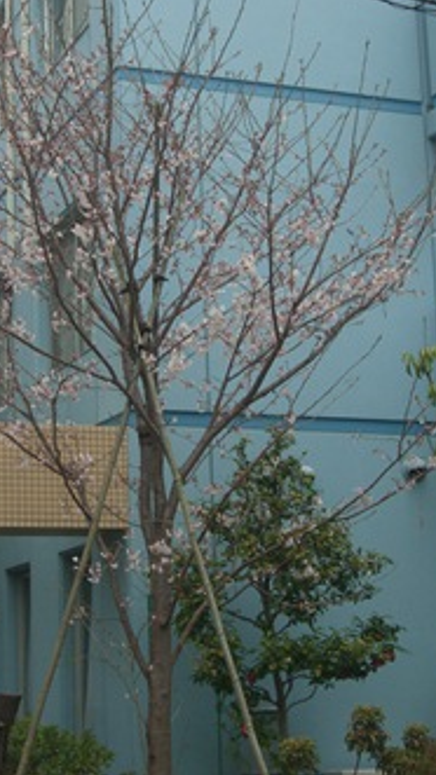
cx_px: 171
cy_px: 384
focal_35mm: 81
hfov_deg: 14.9
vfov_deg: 26.2
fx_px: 1666
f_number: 3.4
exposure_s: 1/125
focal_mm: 11.5
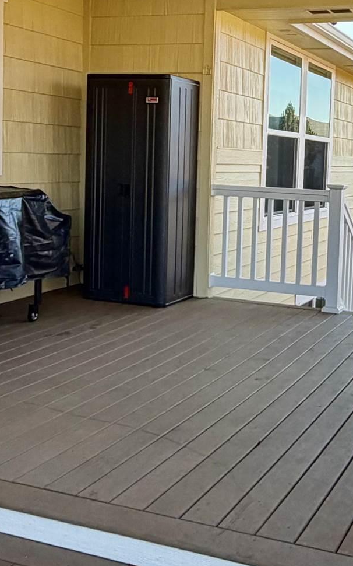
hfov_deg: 26.5
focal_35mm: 47
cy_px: 207
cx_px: 314
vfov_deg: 42.3
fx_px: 724
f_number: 2.2
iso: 40
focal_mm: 2.22
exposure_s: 1/234
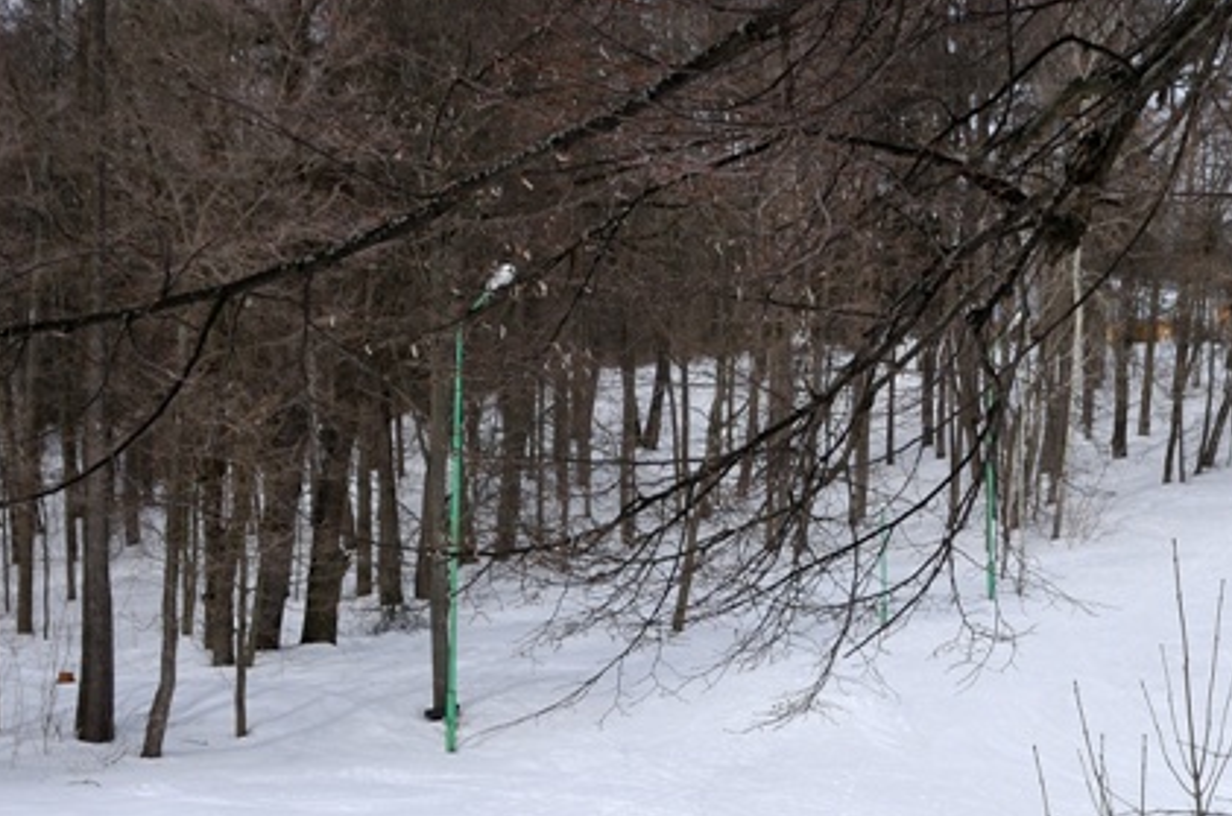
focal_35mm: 77
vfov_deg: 17.5
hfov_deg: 25.6
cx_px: 1094
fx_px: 2630
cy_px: 642
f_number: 7.1
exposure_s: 1/500
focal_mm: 24
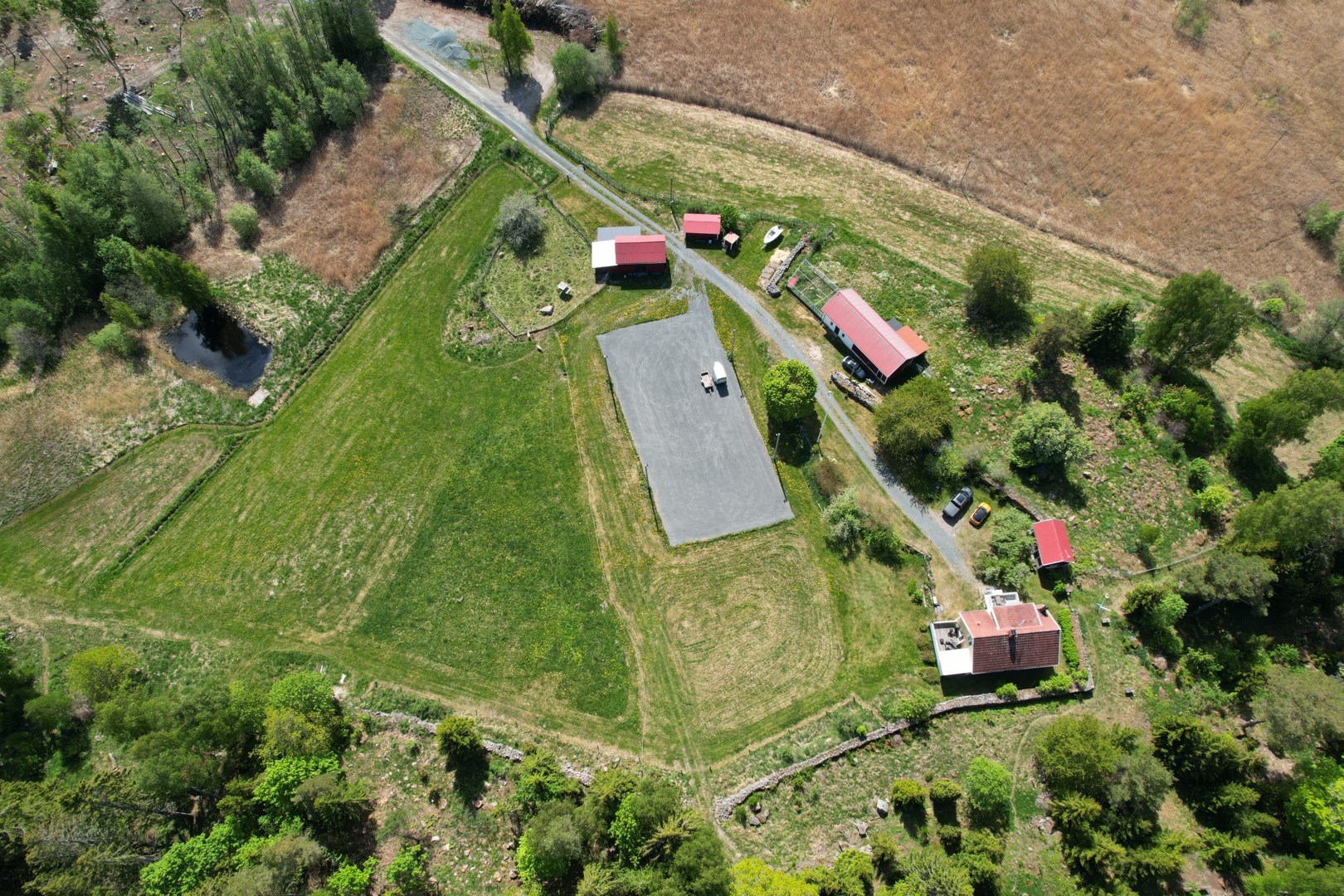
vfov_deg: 57.2
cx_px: 672
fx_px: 821
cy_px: 448
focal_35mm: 22
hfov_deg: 78.6
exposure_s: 1/1000
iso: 100
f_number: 2.8
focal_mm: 8.38
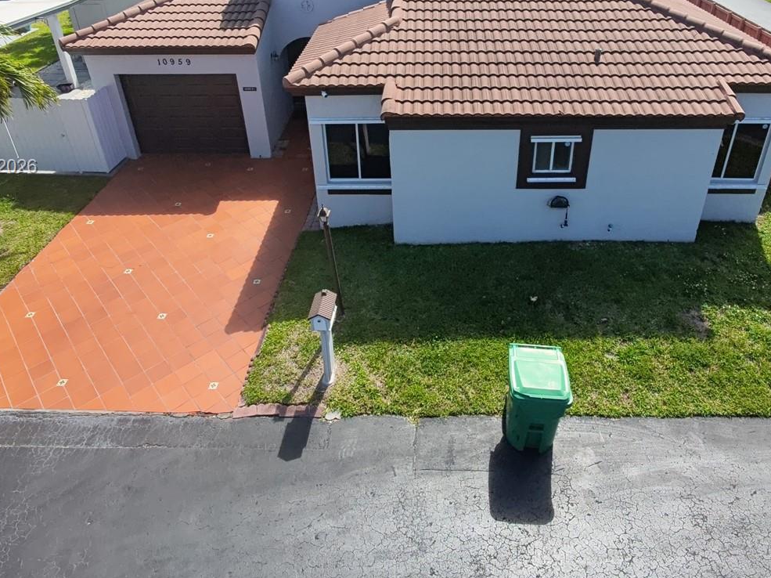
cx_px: 420
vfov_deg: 51.5
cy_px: 168
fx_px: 579
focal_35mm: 26
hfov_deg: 67.2
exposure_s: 1/1867
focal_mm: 16
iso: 102
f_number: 2.55
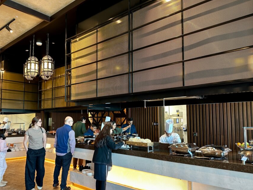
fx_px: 212
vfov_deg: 48.2
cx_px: 113
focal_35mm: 29
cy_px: 102
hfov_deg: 61.5
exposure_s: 1/50
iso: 160
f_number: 1.78
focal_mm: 6.86
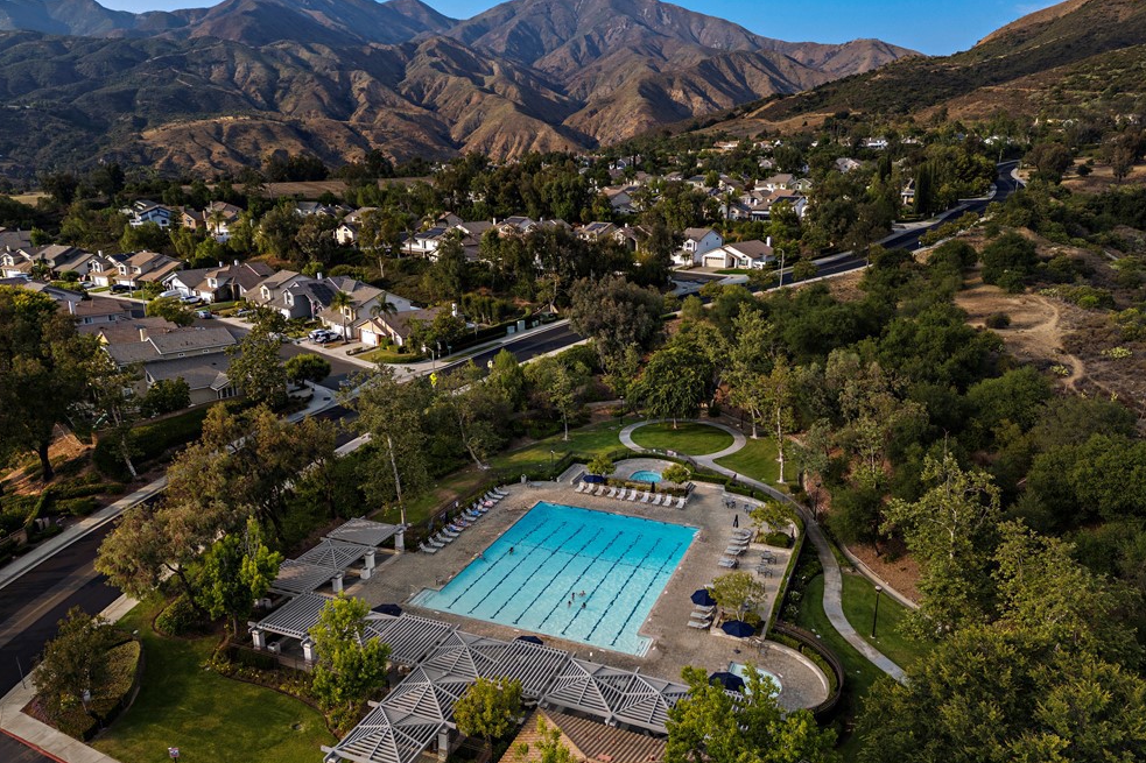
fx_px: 827
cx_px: 560
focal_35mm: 26
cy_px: 408
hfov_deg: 69.4
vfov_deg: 49.5
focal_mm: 6.72
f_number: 1.7
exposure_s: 1/640
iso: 100
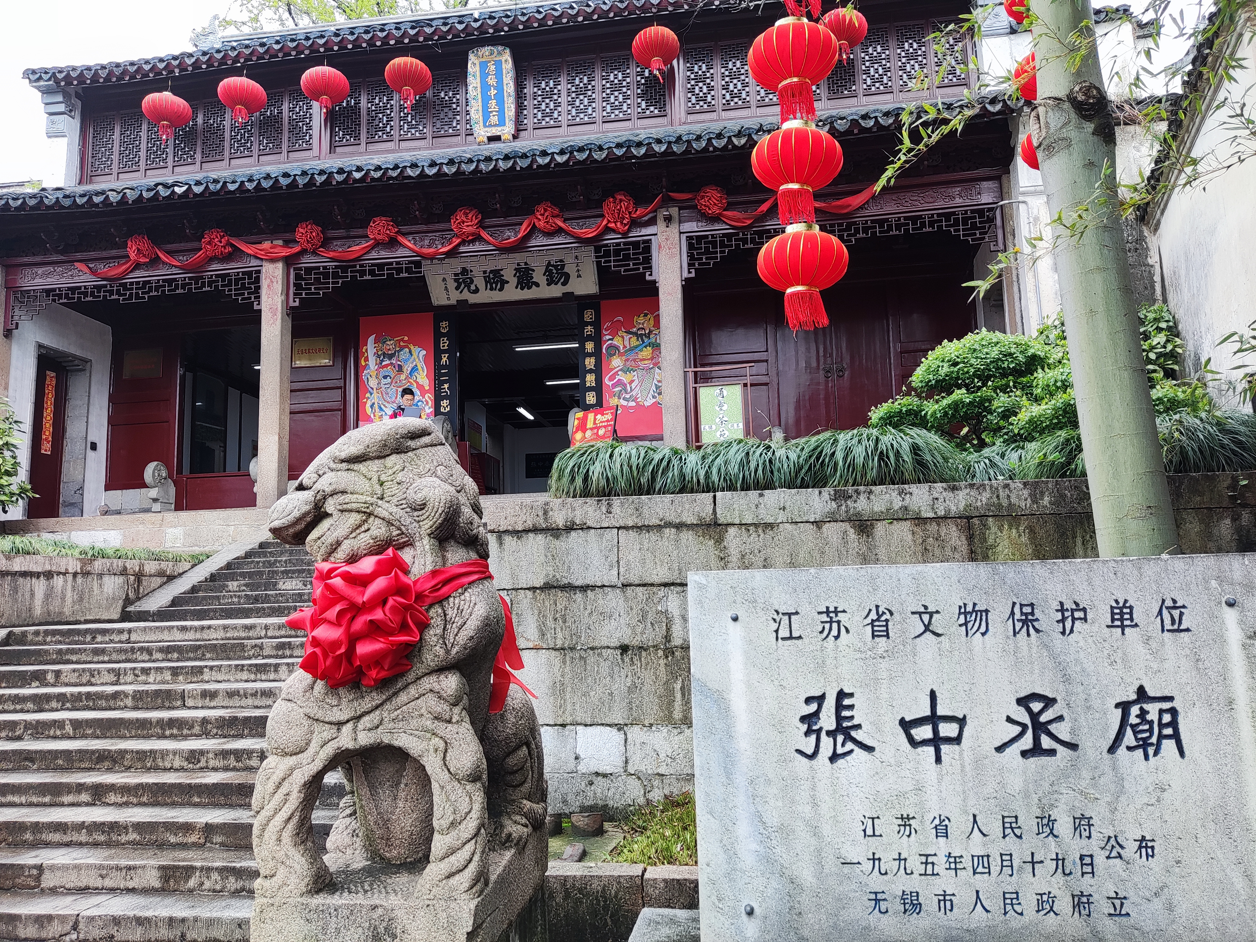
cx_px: 628
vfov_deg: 53.1
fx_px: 943
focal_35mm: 26
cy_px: 471
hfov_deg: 67.3
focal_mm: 4.74
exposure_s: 1/173
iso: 50
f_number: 1.79
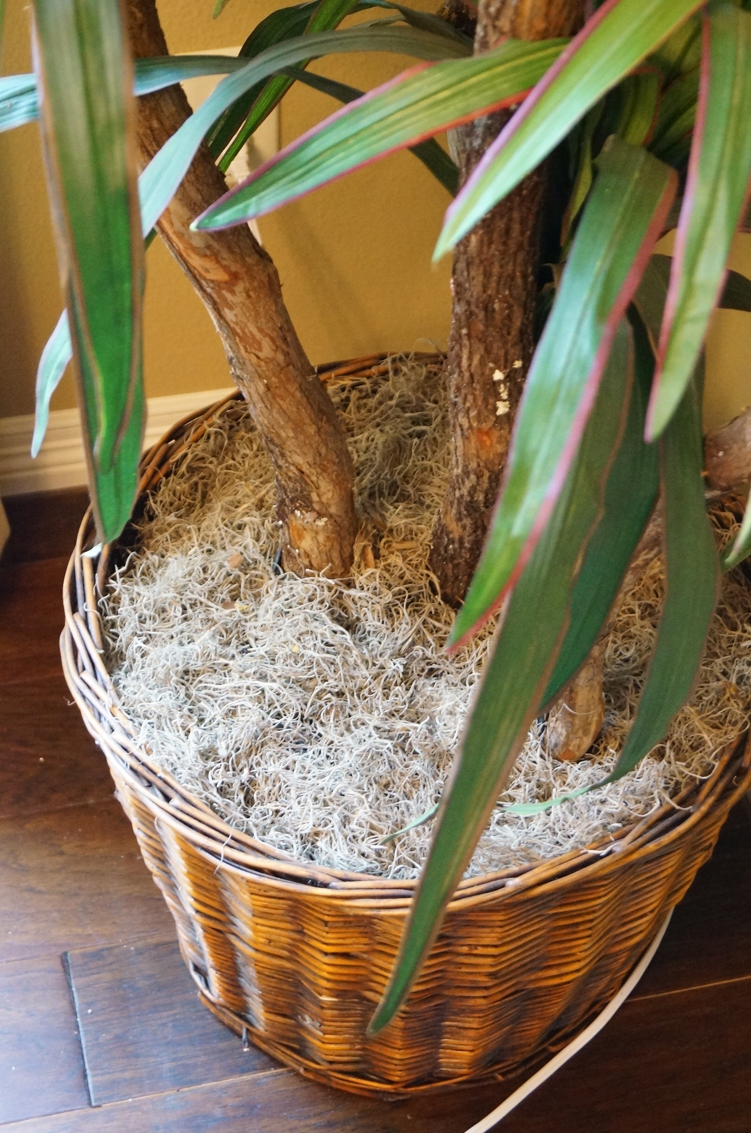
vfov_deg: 33.4
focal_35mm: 60
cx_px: 376
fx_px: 1884
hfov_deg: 22.5
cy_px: 566
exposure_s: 1/25
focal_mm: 40
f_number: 5.6
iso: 3200
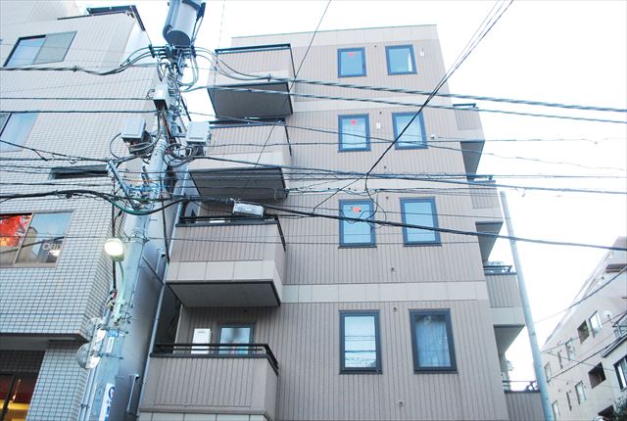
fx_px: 471
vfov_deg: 48.2
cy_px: 210
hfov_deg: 67.3
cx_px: 314
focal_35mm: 27
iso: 800
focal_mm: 18
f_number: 4
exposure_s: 1/80
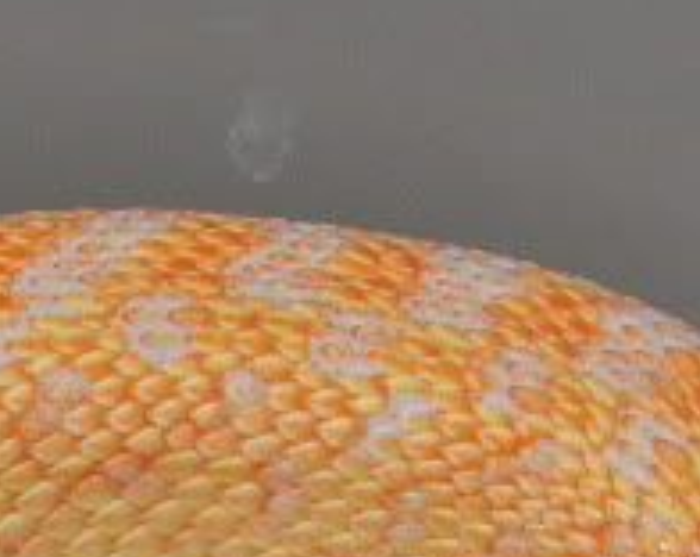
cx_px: -32
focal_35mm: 184
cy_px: 1010
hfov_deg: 10.4
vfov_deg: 8.1
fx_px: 3804
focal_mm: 6.4
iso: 200
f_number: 7.4
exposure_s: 1/30
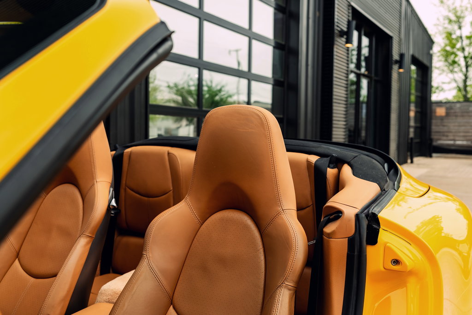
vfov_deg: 37.9
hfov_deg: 54.4
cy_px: 158
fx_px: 459
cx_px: 236
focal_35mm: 35
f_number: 4.5
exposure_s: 1/50
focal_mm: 35
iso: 320
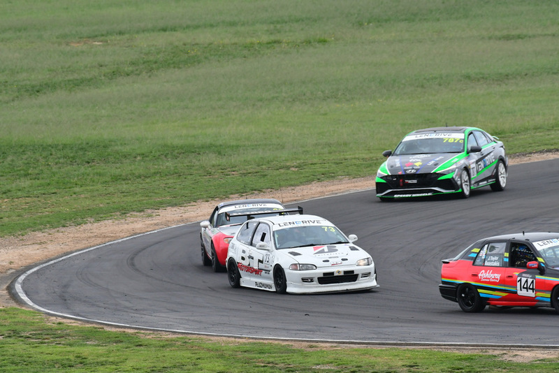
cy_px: 186
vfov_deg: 1.8
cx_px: 280
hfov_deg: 2.7
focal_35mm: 750
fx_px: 11649
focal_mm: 500
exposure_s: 1/640
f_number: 11
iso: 800
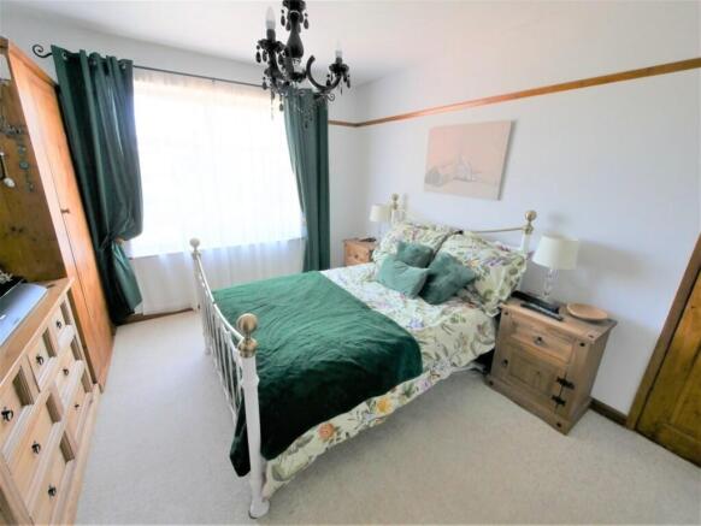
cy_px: 263
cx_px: 350
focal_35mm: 14
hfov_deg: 102.0
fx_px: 284
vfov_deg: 85.7
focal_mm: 7
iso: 320
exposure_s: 1/60
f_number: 4
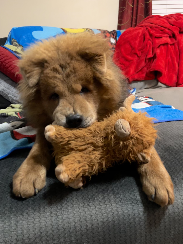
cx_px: 92
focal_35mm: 26
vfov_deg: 67.3
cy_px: 122
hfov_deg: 53.1
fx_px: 183
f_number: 1.5
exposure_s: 1/30
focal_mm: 5.7
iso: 640
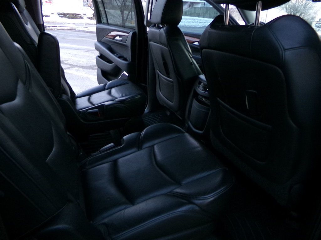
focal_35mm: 24
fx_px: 223
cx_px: 160
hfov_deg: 71.6
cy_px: 120
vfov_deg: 56.8
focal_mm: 4.3
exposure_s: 1/17
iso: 551
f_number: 3.7
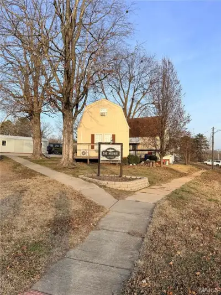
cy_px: 148
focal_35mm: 24
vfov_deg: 71.6
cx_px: 110
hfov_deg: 56.8
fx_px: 204
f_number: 1.78
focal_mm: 6.76
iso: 80
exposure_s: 1/1727
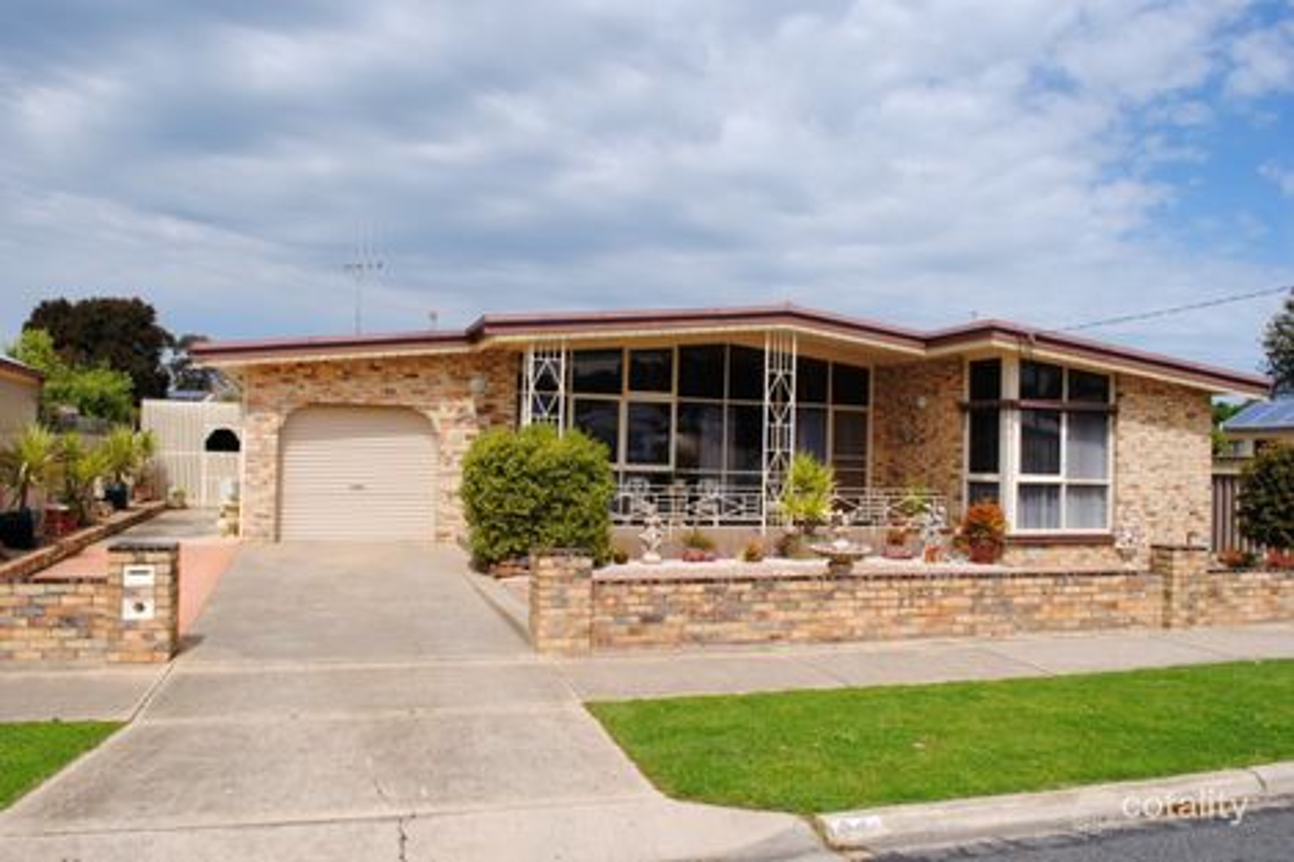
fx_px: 970
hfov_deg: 67.4
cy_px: 431
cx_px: 647
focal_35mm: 27
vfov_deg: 47.9
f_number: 9
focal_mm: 18
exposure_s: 1/320
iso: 100
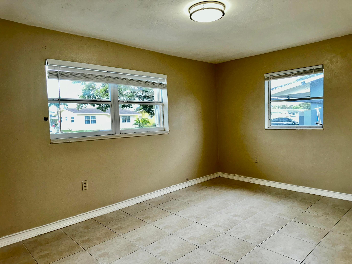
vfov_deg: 56.8
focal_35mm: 24
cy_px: 132
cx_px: 176
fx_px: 244
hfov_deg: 71.6
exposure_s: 1/120
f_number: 1.78
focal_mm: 6.86
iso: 100
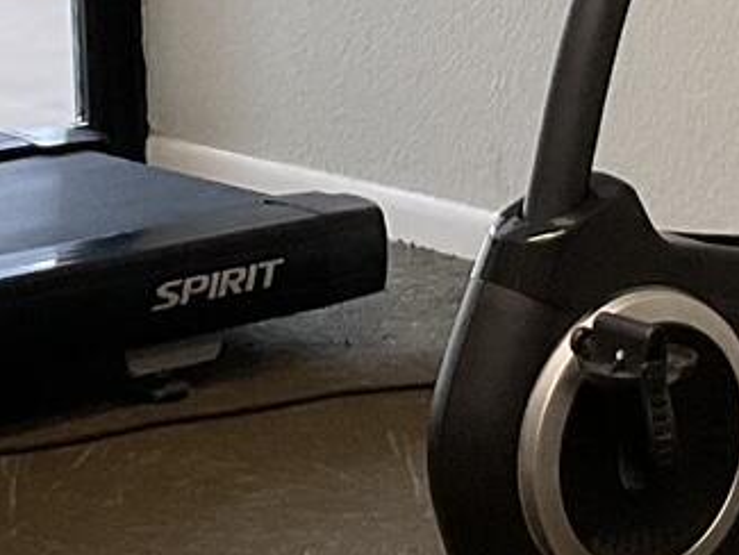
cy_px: -193
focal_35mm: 180
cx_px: 434
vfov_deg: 8.1
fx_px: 3844
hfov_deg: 11.0
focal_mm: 3
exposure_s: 1/60
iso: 64
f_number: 1.8
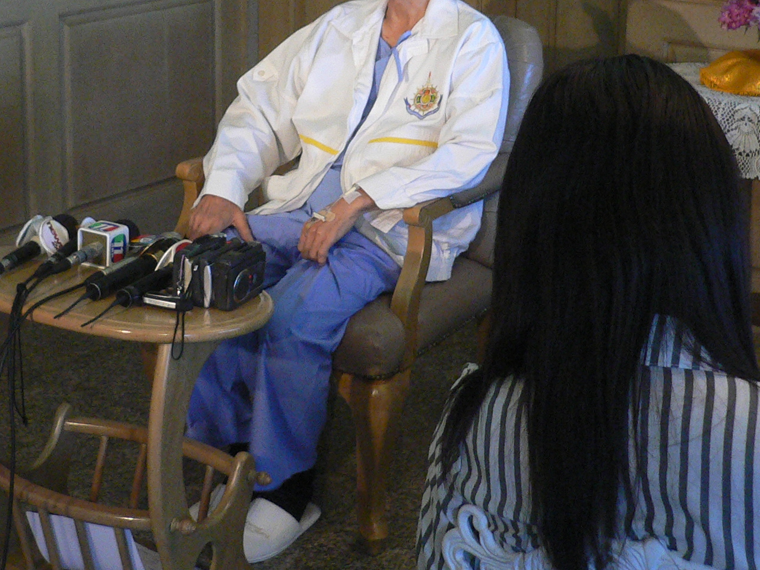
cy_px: 101
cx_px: 302
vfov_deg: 20.7
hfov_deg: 27.7
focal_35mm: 70
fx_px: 1537
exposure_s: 1/15
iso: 200
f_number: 2.8
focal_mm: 5.8
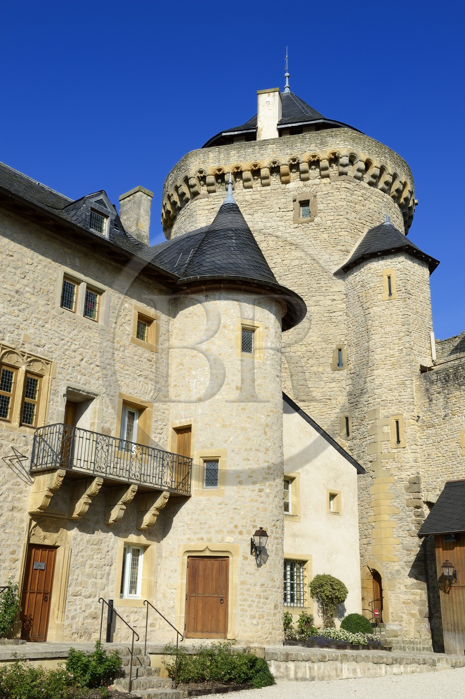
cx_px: 232
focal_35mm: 38
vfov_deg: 50.7
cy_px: 350
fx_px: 737
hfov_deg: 35.0
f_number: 14
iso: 200
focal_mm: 38
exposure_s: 1/200
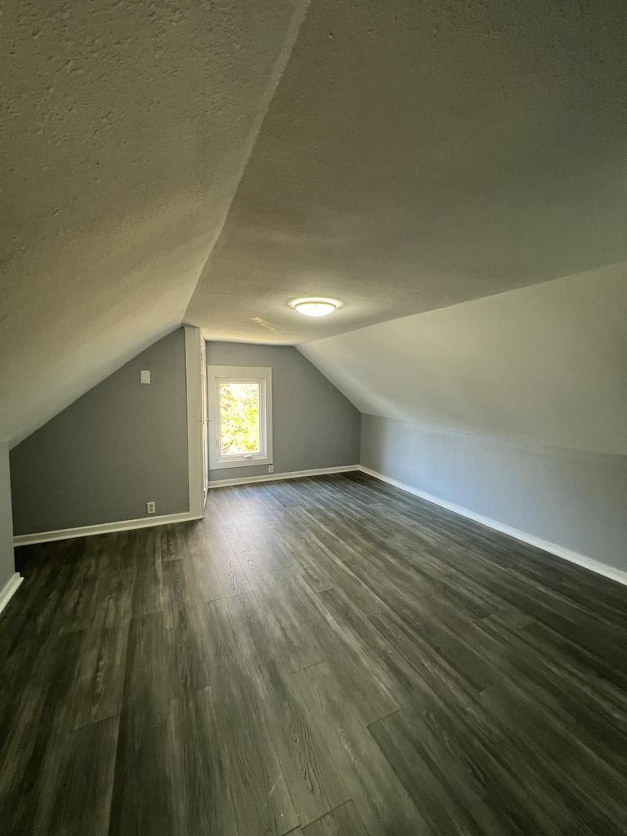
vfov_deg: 106.2
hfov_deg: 89.9
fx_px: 314
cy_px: 418
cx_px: 314
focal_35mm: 13
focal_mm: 1.57
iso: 160
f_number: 1.8
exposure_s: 1/60
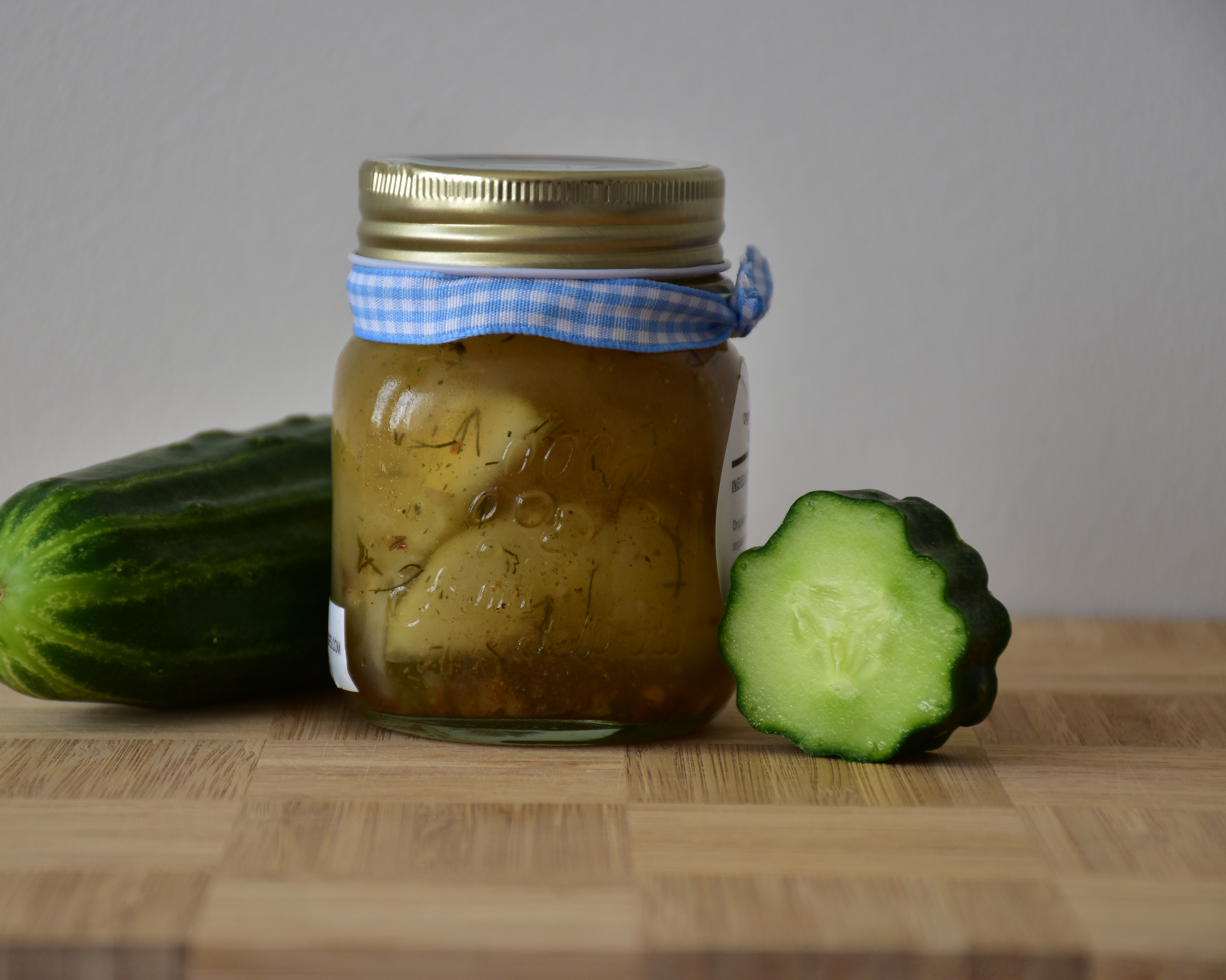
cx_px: 538
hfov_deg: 12.0
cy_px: 490
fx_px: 5826
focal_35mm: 161
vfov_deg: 9.6
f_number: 6.3
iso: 200
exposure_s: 1/80
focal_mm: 95
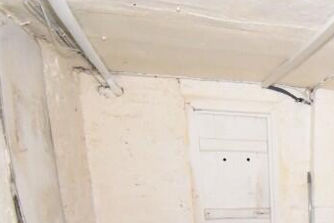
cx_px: 388
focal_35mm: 45
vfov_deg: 26.9
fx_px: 418
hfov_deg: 35.5
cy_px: 259
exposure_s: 1/60
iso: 6400
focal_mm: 10
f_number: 4.5
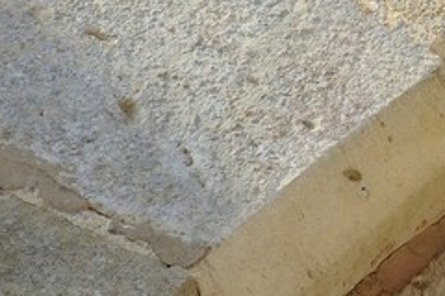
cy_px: -596
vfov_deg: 1.0
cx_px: 1478
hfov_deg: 1.5
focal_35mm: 1332
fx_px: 16464
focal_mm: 200
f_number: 9
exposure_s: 1/250
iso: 100
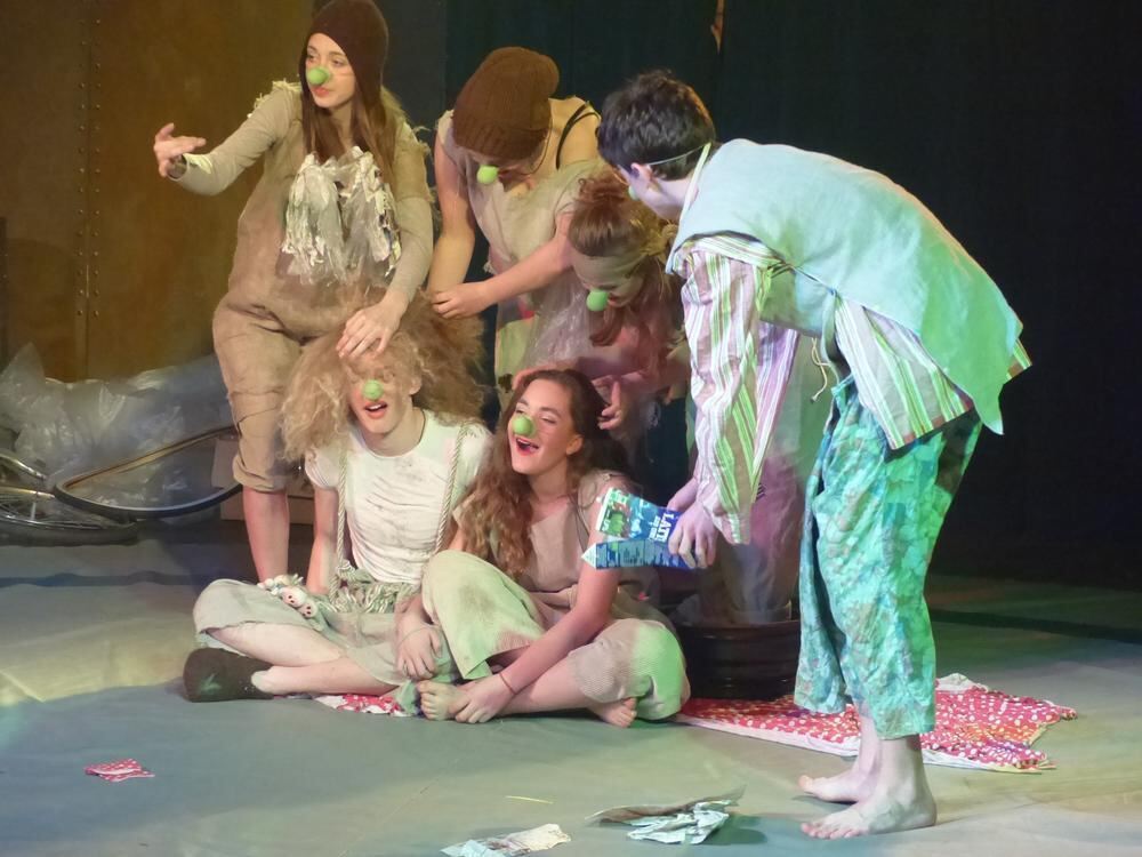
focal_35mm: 107
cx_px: 571
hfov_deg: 18.4
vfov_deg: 13.8
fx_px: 3530
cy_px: 428
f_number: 2.8
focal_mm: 19.2
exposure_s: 1/250
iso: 800
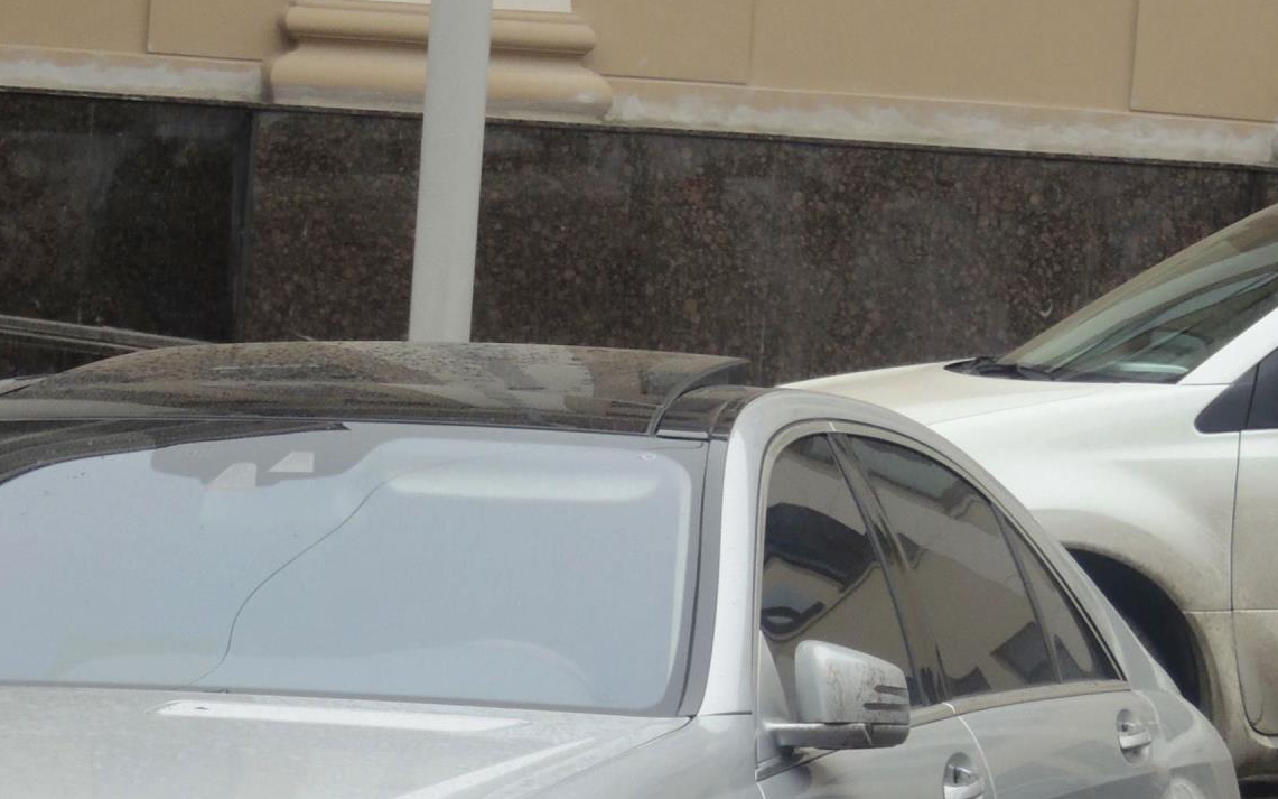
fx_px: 7767
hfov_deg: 9.4
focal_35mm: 223
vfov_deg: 5.9
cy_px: 836
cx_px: 190
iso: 100
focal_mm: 21.4
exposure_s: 1/200
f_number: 4.2
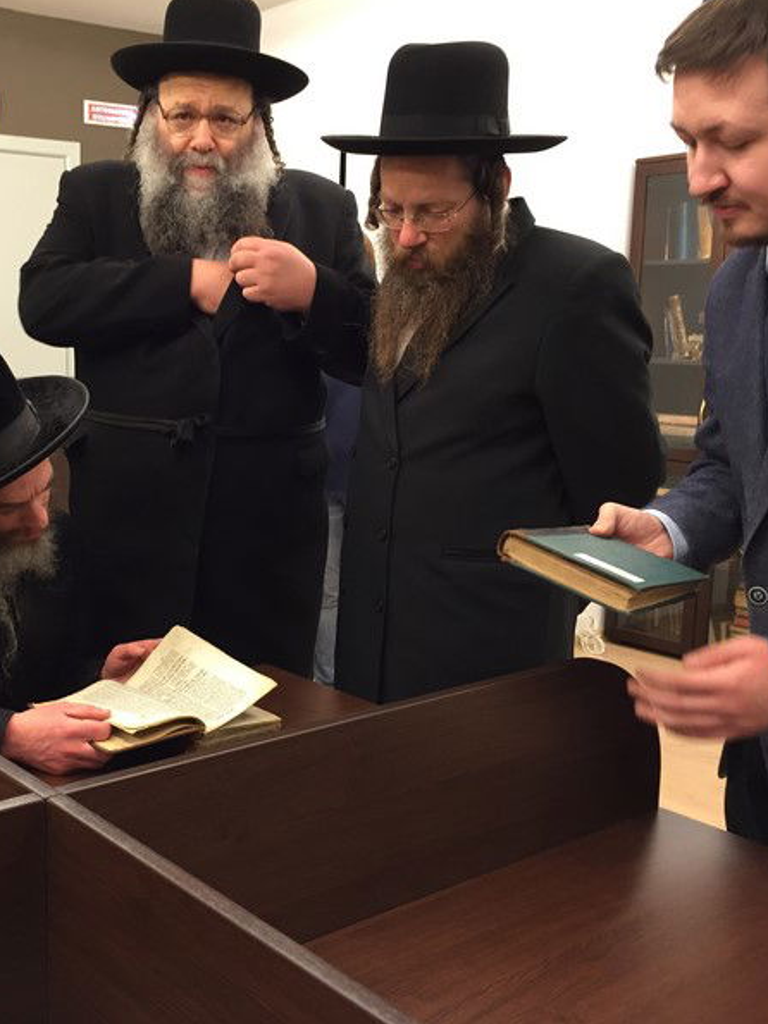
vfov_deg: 47.9
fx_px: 1154
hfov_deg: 35.8
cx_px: 177
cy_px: 509
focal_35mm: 39
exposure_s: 1/30
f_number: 2.2
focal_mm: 4.15
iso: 100
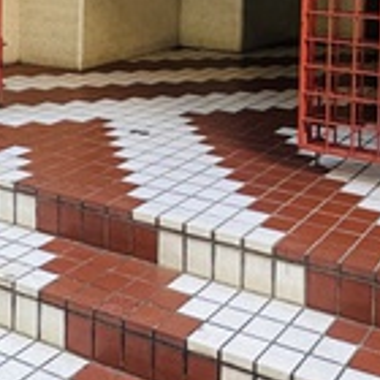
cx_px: 252
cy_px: -48
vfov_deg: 25.5
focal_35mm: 62
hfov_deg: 27.6
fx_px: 770
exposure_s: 1/99
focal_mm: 2.22
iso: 200
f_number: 2.2
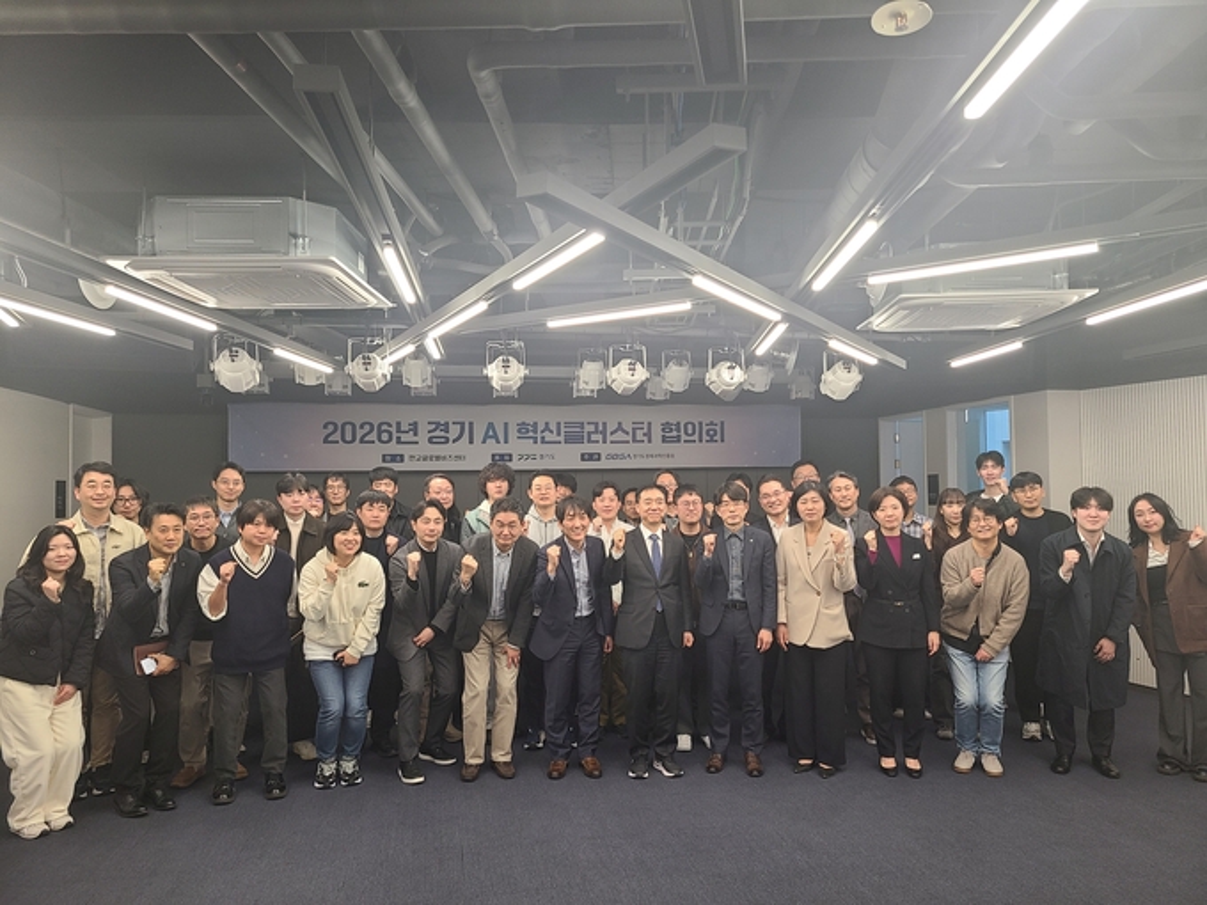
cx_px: 604
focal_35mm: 26
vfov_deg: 53.1
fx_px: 907
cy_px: 452
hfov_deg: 67.3
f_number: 1.8
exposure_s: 1/60
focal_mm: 5.4
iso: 125
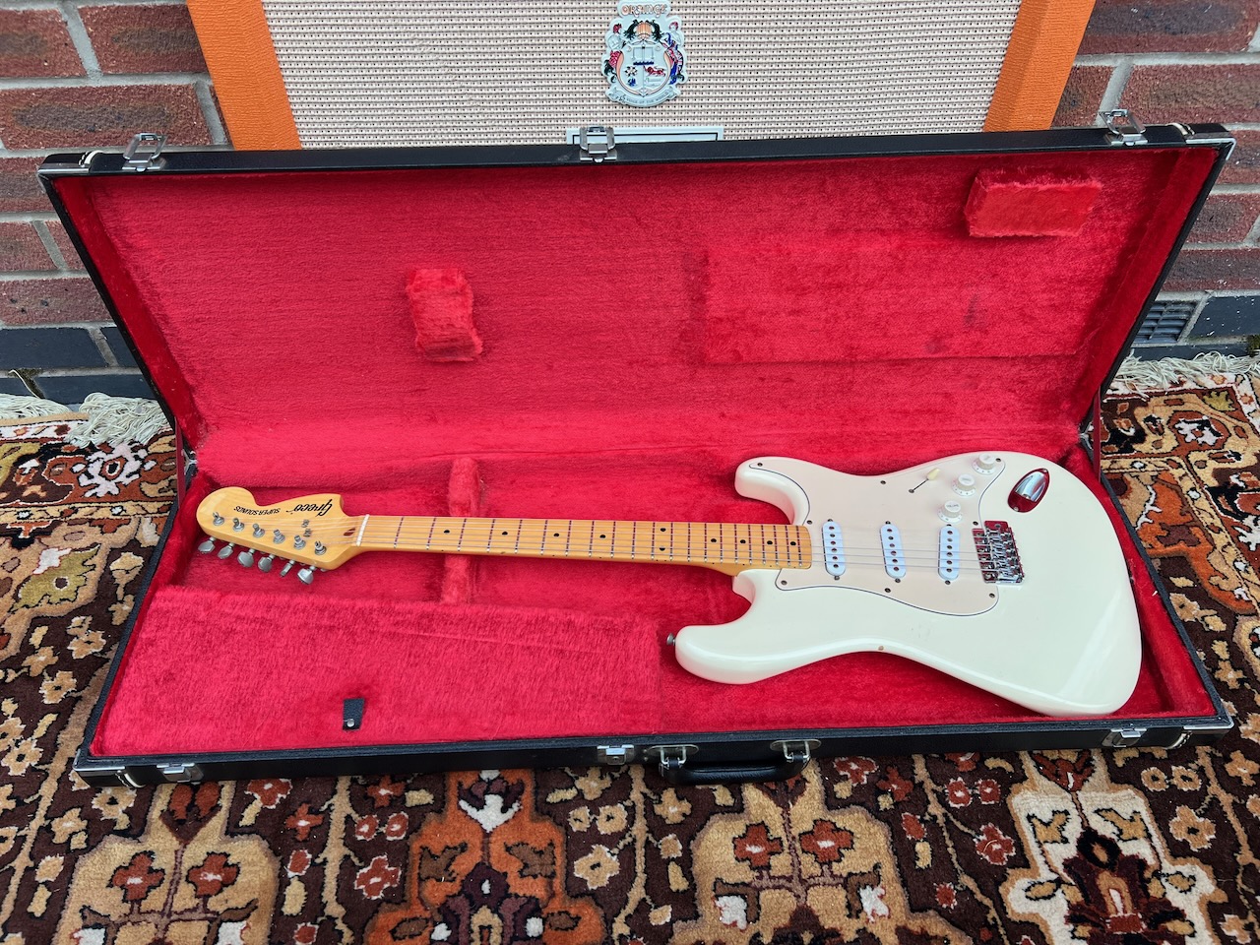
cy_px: 472
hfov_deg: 67.3
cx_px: 630
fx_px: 946
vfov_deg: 53.1
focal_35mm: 26
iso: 40
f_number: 1.5
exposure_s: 1/244
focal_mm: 5.7
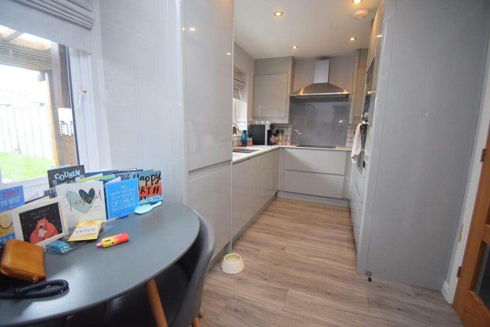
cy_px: 164
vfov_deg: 77.3
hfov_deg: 100.4
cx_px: 245
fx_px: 204
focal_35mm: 15
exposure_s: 1/60
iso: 1400
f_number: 4.5
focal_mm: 10
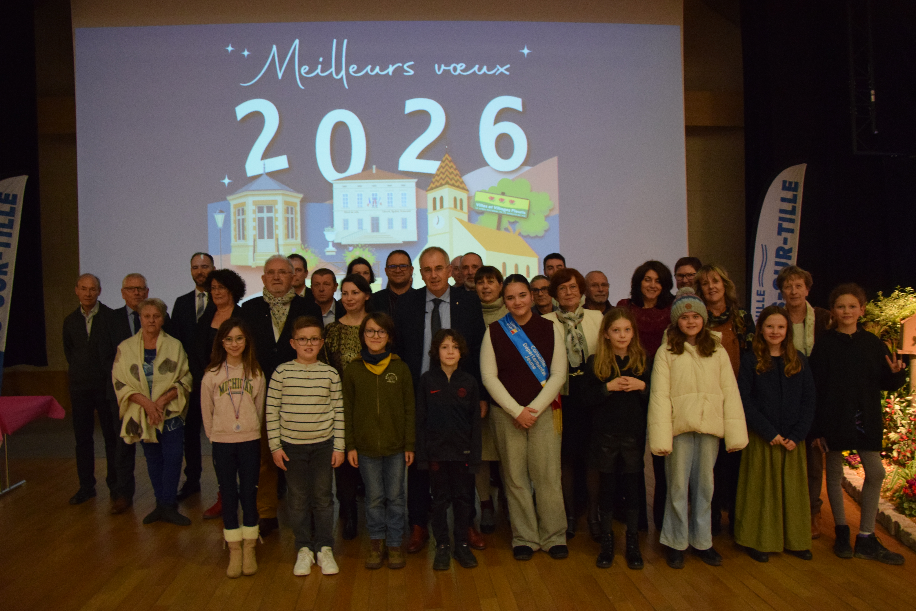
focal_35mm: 52
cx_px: 458
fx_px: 1336
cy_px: 306
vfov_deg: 25.8
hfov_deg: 37.9
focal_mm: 35
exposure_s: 1/60
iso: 2800
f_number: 4.5
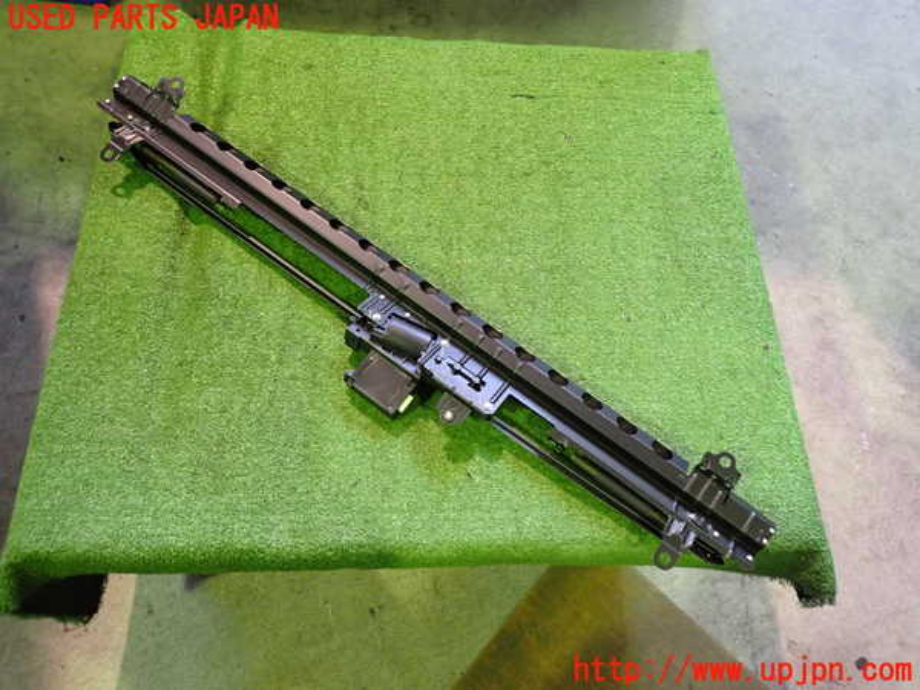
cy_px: 345
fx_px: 664
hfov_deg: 69.4
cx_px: 460
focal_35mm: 25
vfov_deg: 54.9
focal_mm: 4.5
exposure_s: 1/30
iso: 500
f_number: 2
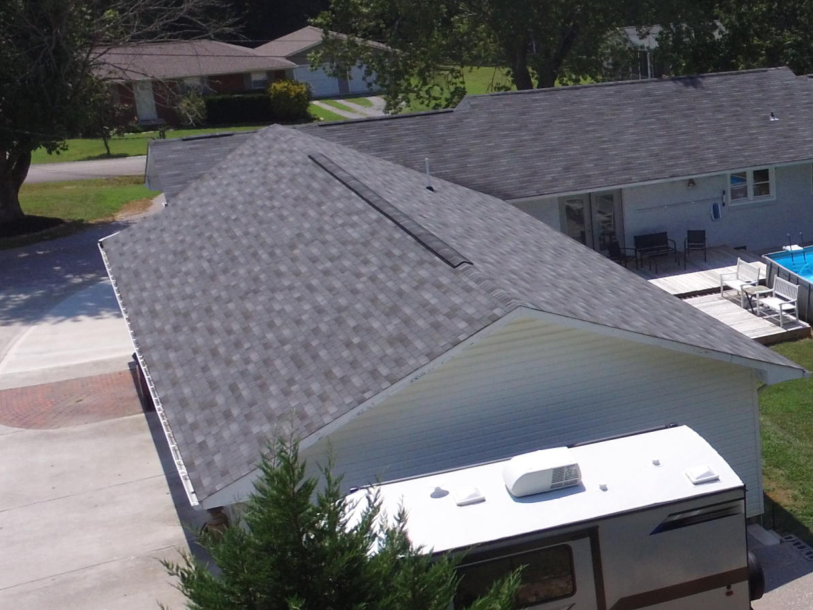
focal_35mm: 50
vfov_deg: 29.0
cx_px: 921
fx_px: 1174
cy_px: 379
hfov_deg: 32.9
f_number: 2.8
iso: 100
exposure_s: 1/1403
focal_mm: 3.61
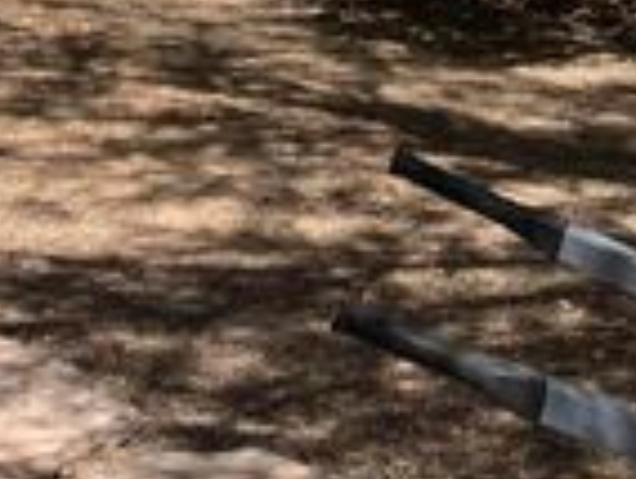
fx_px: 2245
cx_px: -296
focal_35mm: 122
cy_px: -638
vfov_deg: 10.6
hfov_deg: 15.0
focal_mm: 5.1
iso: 50
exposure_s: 1/3745
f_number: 1.6
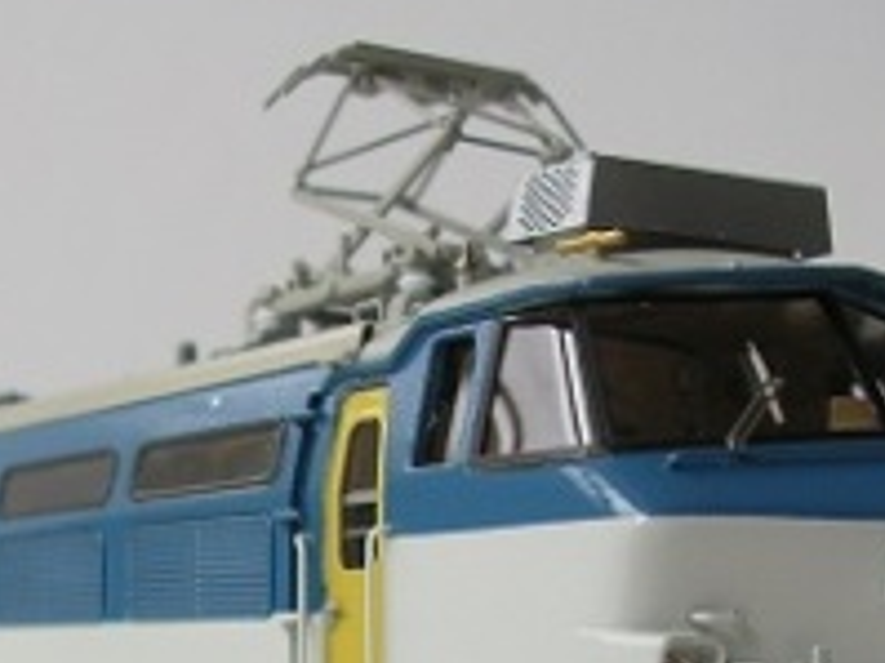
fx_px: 2248
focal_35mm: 88
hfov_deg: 22.3
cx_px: 418
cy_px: 623
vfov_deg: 16.5
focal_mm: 5.8
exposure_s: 1/95
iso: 50
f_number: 2.8
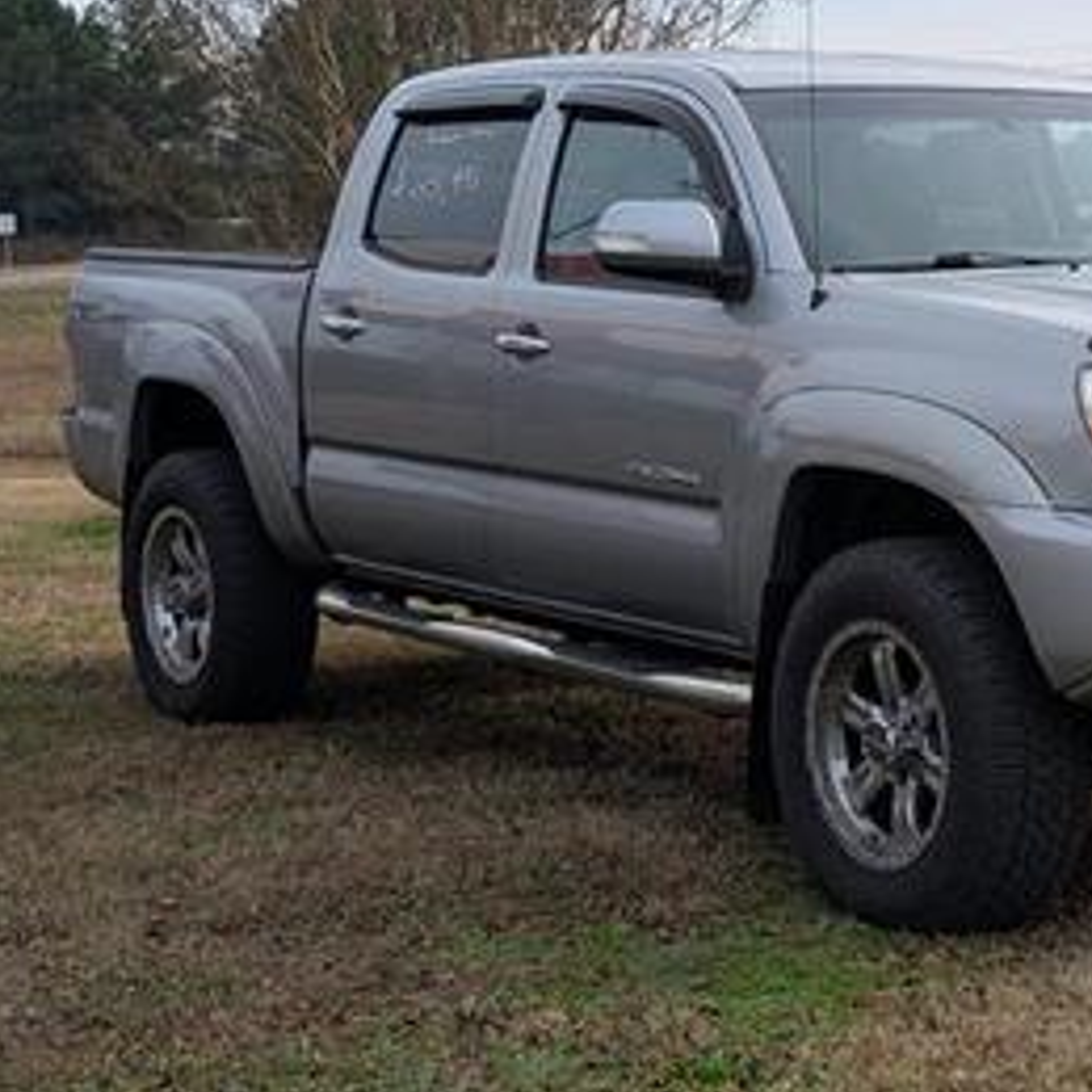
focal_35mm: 84
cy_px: 441
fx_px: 2998
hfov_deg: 20.3
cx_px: 941
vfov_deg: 20.6
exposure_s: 1/385
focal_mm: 6.9
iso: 23
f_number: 1.68
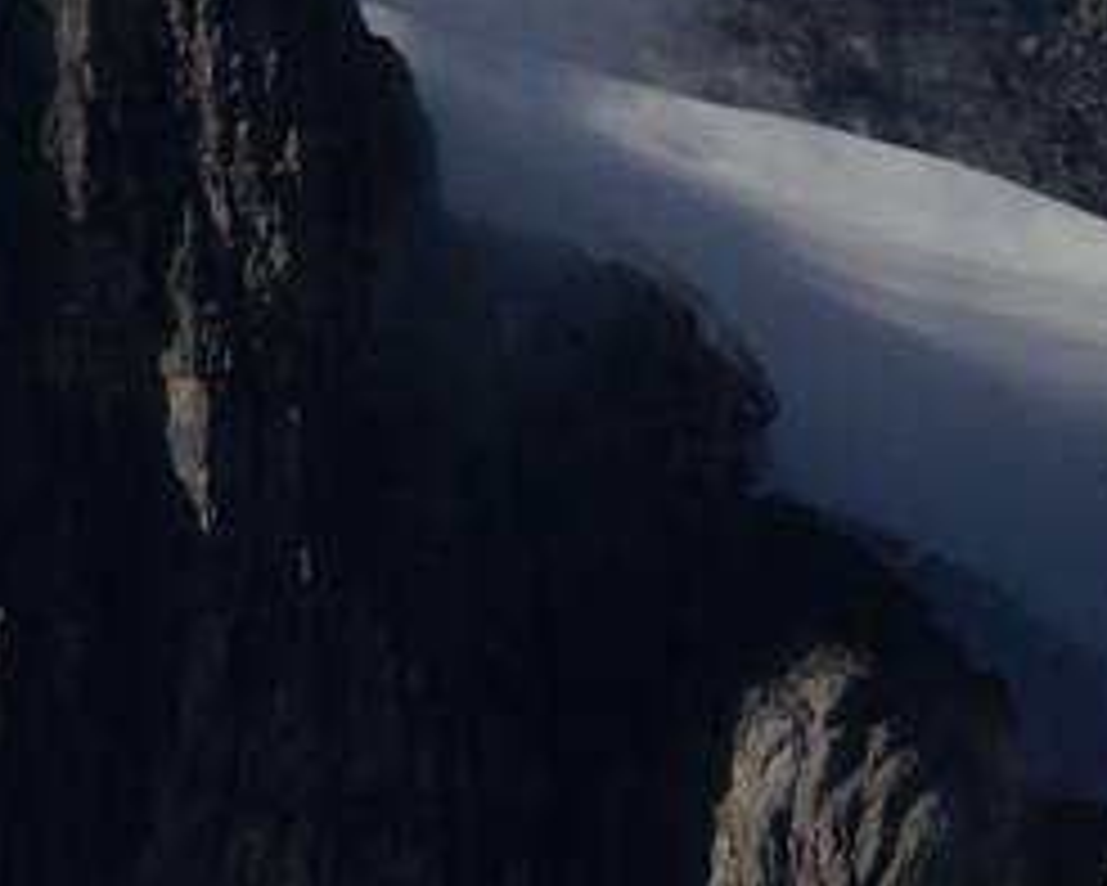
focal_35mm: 598
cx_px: 378
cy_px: -139
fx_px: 19600
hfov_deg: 3.2
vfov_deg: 2.6
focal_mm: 131
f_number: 32
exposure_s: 1/400
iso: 800
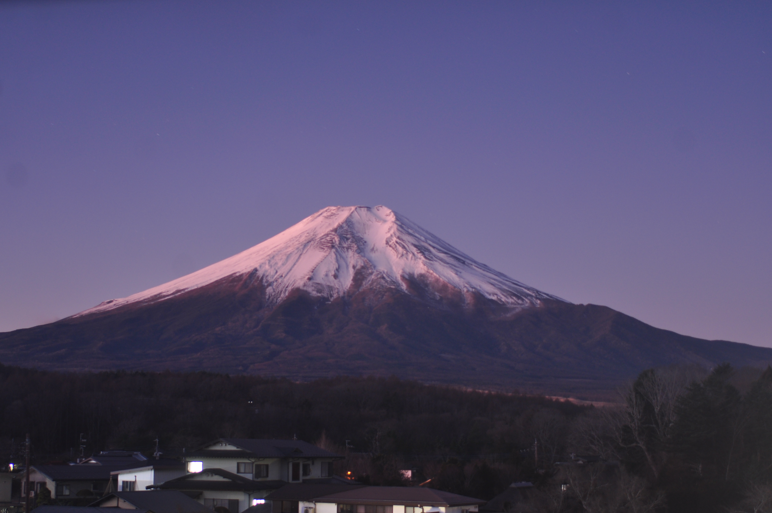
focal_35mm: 55
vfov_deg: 24.6
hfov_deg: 36.3
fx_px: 1178
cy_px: 261
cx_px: 384
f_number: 3.8
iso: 200
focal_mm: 36
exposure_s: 30
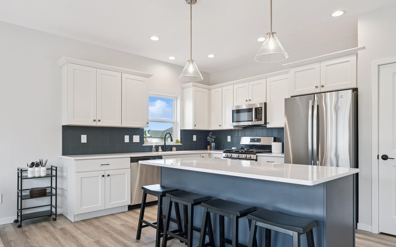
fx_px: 248
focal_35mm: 23
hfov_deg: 77.2
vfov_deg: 53.0
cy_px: 130
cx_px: 195
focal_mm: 22
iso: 400
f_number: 8
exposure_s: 1/40
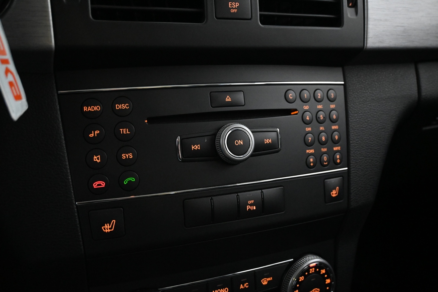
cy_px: 146
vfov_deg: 36.2
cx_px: 219
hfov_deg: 52.2
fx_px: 447
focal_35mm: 37
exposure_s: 1/40
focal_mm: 24.5
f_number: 4.2
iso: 6400
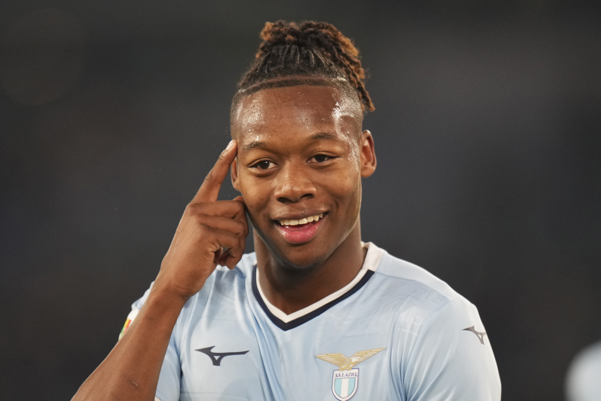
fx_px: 10016
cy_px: 200
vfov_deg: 2.3
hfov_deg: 3.4
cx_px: 300
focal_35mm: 600
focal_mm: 400
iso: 2500
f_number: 2.8
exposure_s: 1/1600
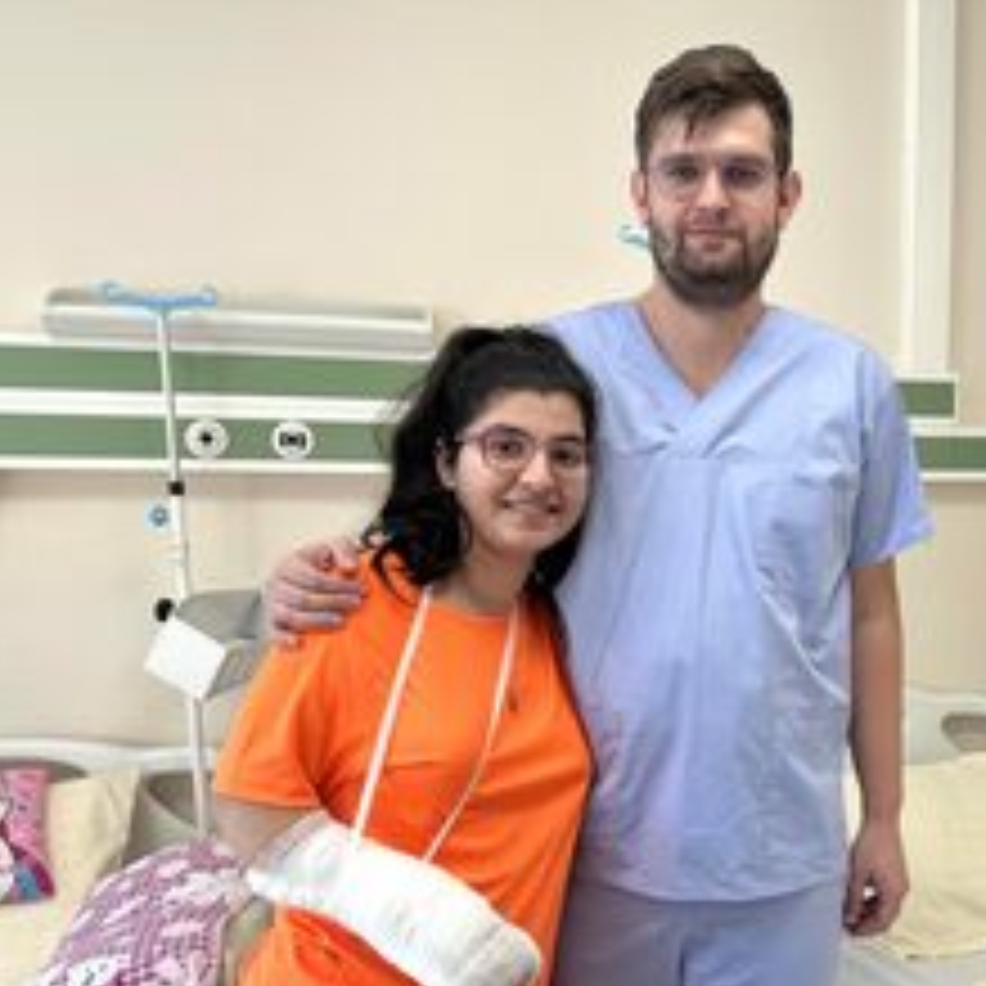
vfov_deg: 48.2
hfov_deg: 47.0
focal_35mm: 34
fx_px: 1096
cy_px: 583
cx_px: 716
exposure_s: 1/121
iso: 64
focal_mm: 6.86
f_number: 1.78
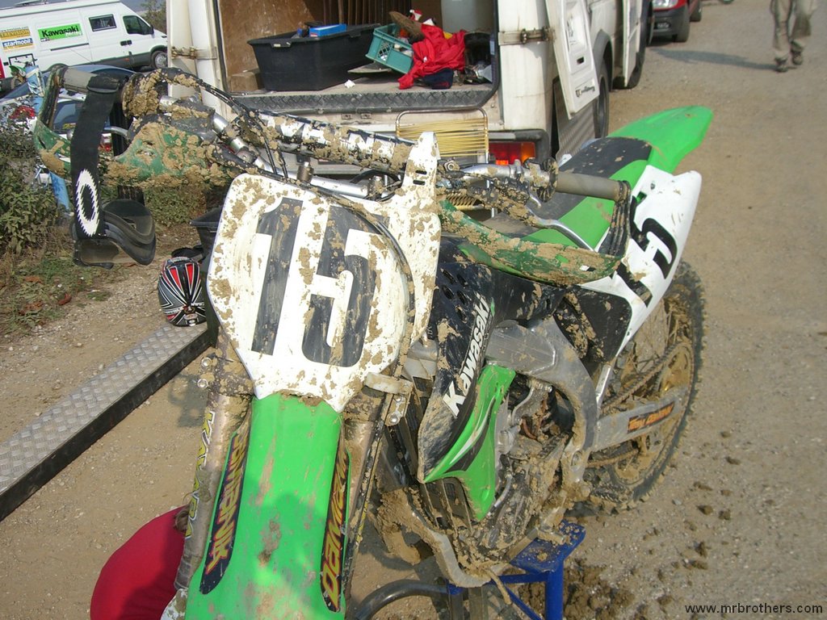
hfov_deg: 49.0
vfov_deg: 37.7
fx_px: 908
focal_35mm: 38
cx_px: 414
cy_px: 310
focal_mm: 6.2
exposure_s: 1/640
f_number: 4.3
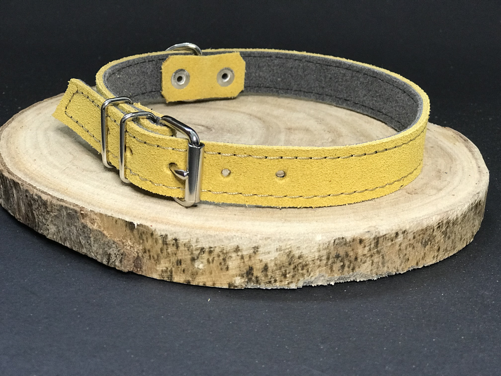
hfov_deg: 33.8
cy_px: 188
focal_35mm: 57
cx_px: 250
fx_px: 825
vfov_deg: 25.7
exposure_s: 1/50
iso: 125
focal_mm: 6.6
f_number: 2.8
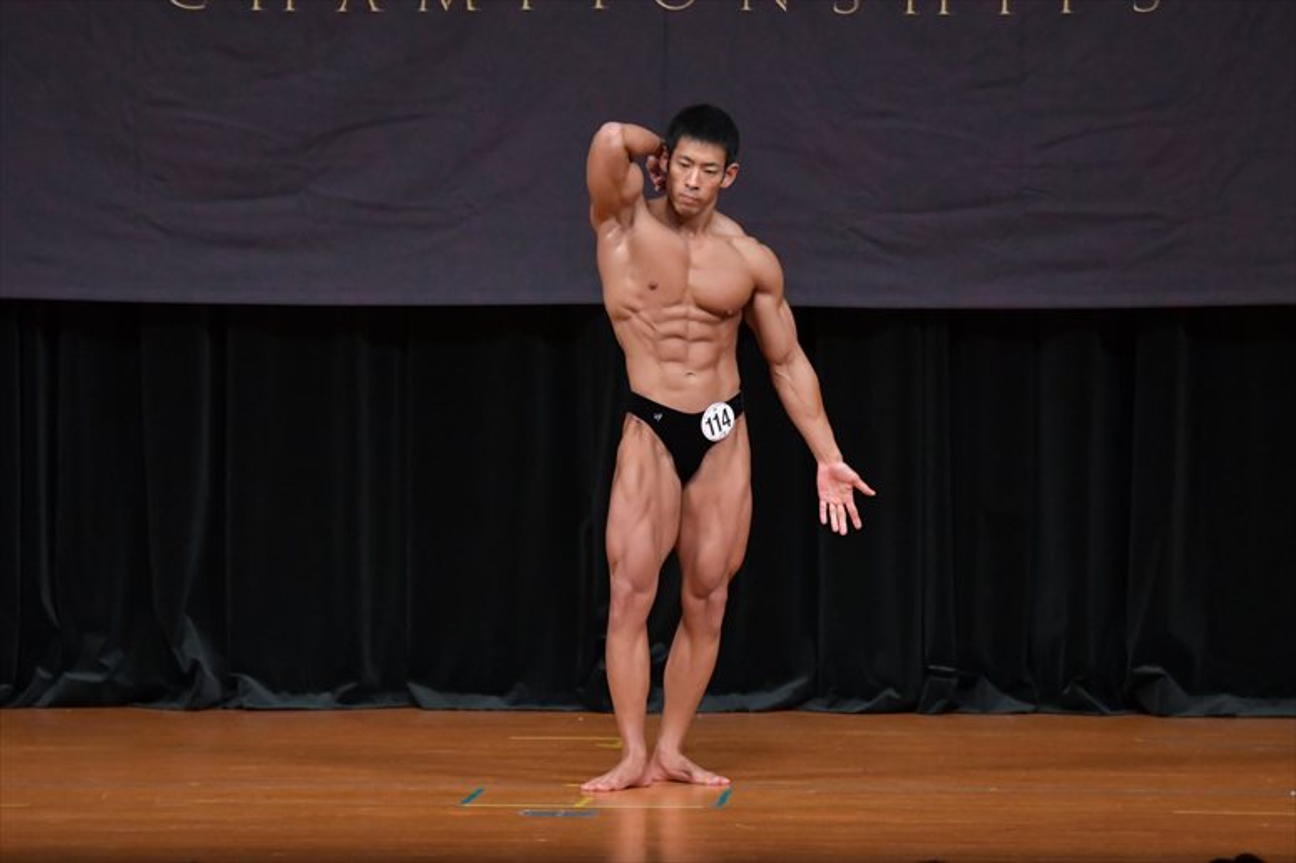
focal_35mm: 270
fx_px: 9715
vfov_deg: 5.1
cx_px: 648
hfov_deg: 7.6
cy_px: 432
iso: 4000
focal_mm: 180
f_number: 5.6
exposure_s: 1/400
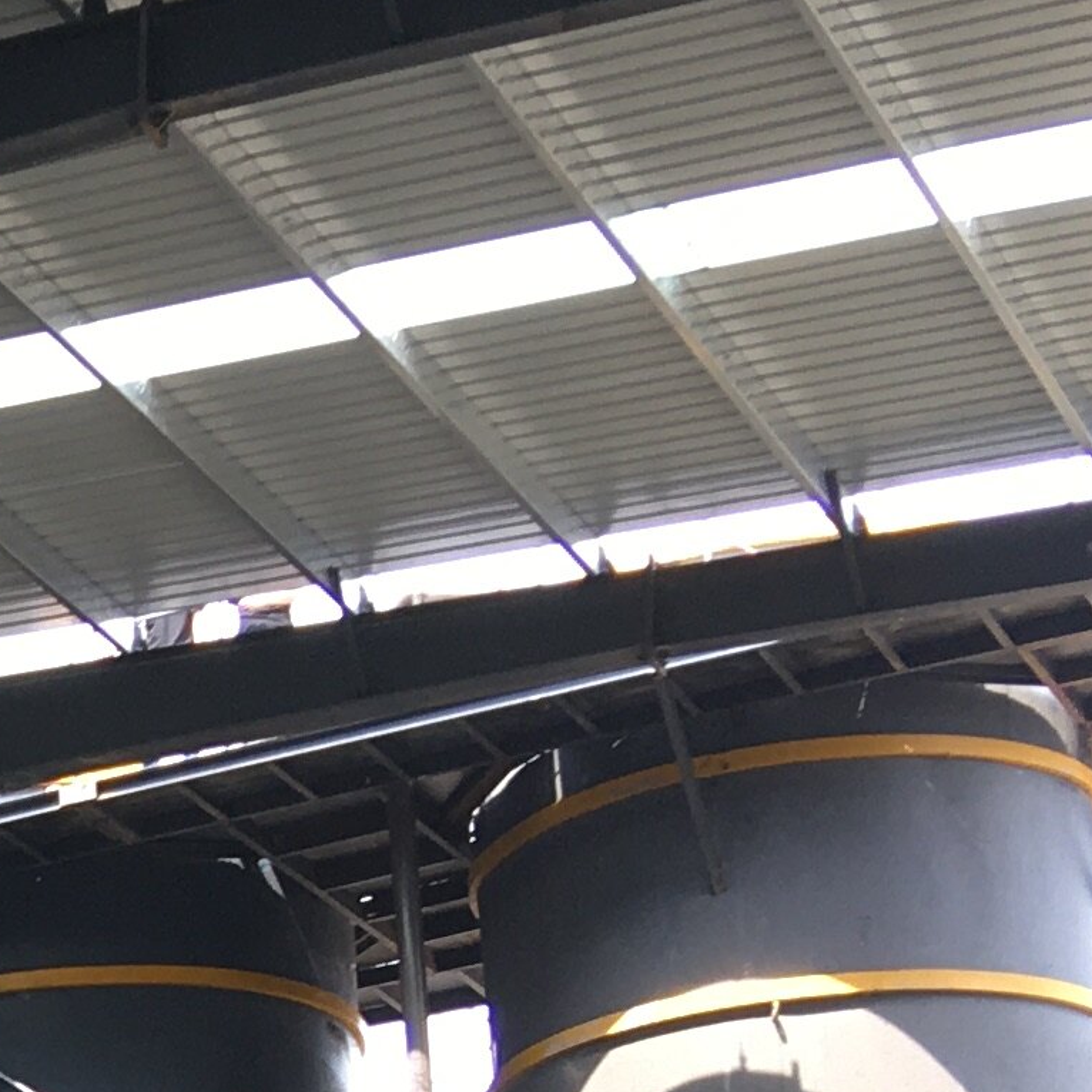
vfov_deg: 12.3
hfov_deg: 11.5
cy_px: 1688
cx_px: -1185
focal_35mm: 135
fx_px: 4818
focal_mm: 4.15
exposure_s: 1/103
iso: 25
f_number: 2.2
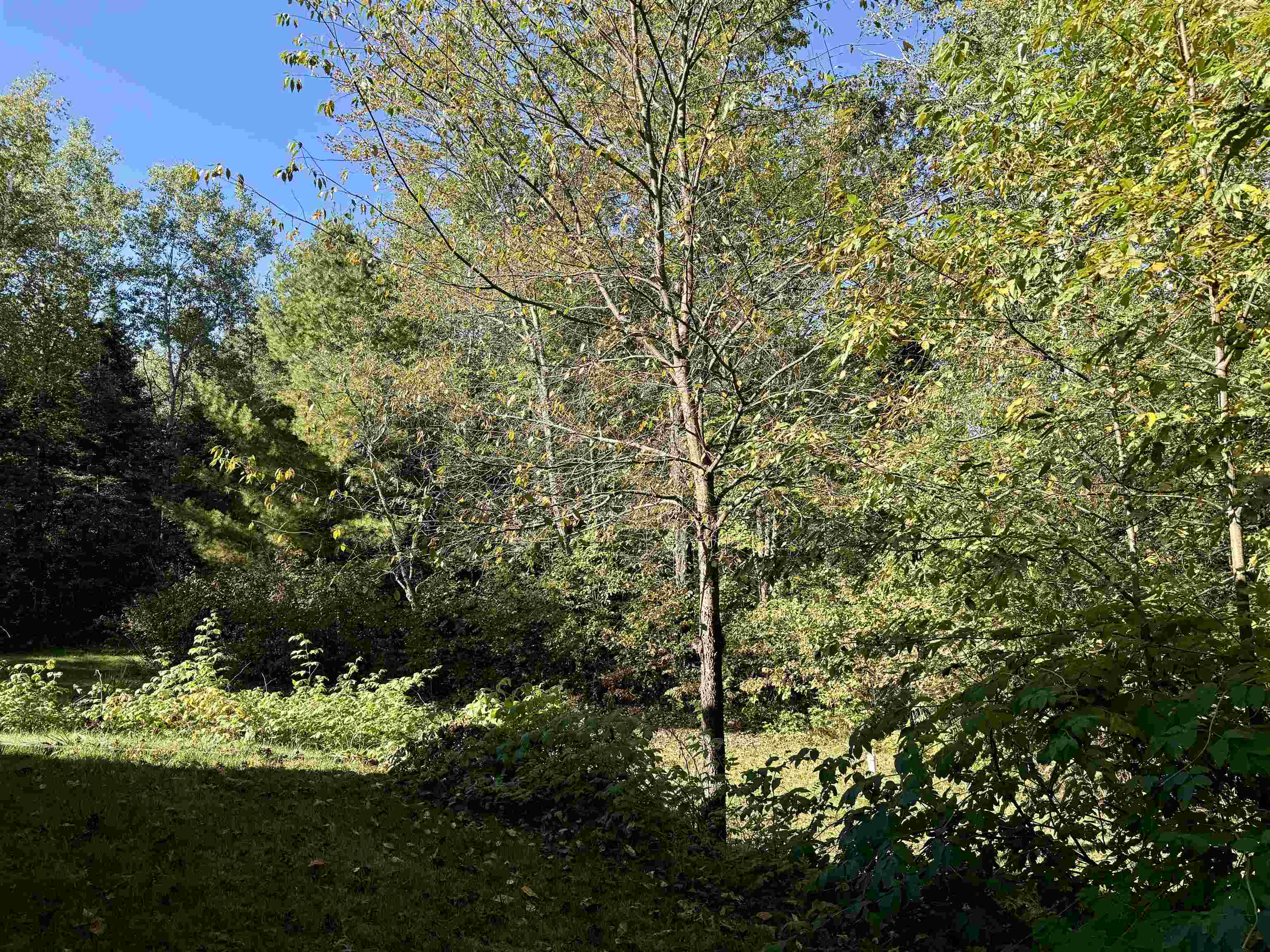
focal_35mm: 24
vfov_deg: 56.8
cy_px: 476
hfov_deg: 71.6
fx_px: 881
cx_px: 635
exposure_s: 1/1106
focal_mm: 6.76
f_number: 1.78
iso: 80
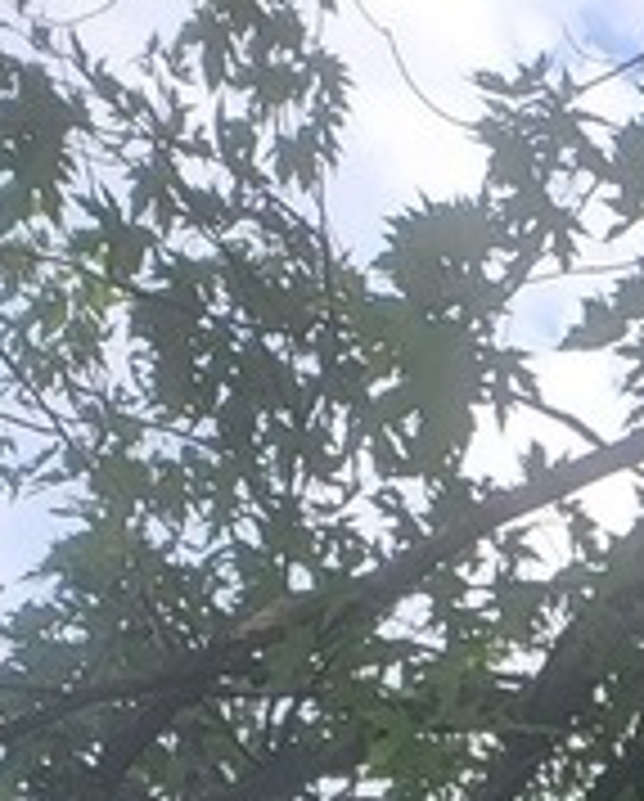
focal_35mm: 142
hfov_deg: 9.6
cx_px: 1590
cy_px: 2326
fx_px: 3374
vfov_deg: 10.3
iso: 40
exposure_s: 1/1425
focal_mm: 5
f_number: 1.8
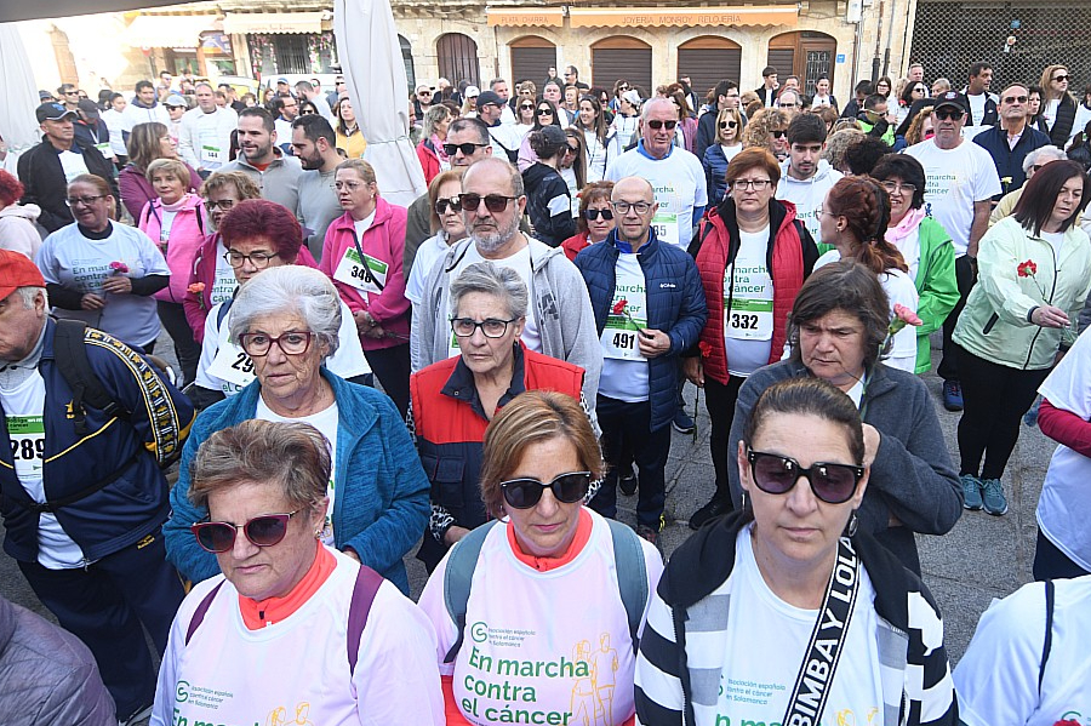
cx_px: 650
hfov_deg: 73.1
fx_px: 727
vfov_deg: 53.0
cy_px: 328
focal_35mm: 24
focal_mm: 12
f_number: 5
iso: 200
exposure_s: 1/125
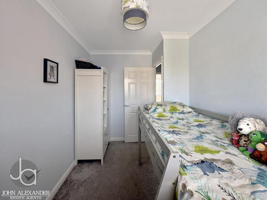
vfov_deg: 85.7
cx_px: 134
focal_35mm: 14
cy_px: 100
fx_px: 108
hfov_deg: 102.1
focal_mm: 2.22
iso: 200
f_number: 2.2
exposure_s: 1/74
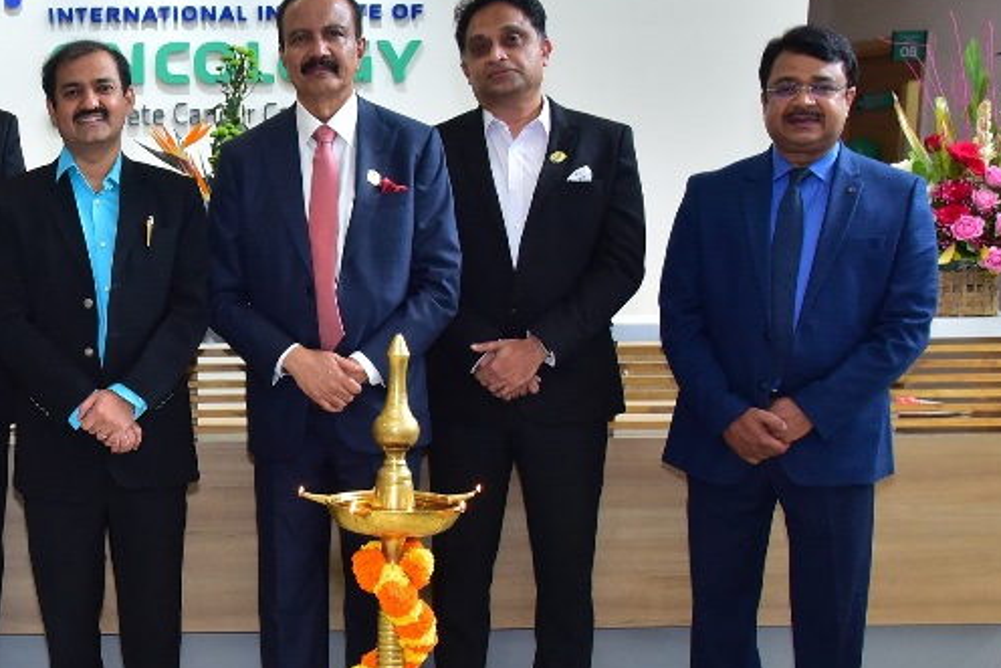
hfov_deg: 29.6
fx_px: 1780
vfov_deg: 21.2
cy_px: 434
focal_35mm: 64
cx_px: 28
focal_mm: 31
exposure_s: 1/125
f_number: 5.6
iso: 1250
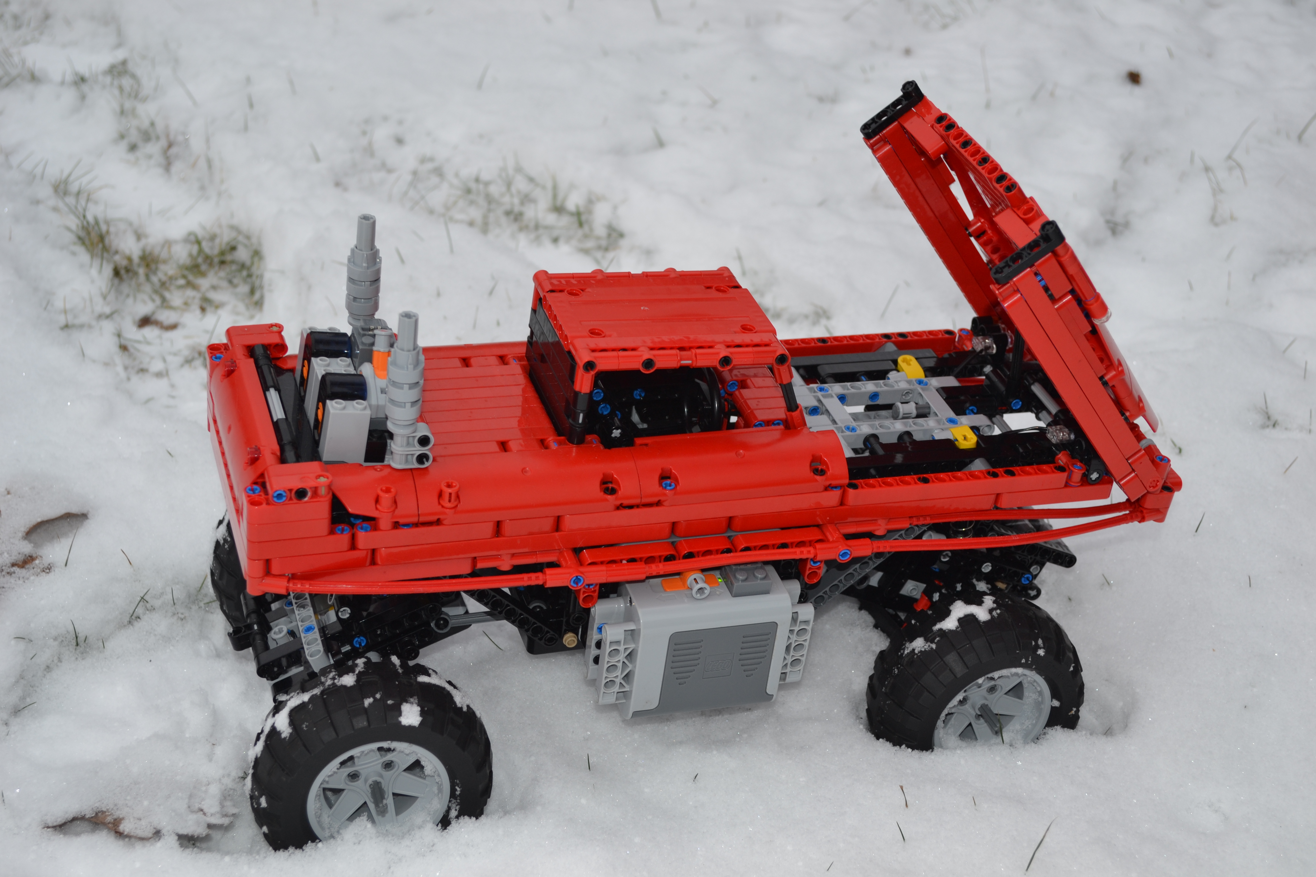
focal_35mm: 52
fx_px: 1919
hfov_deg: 37.9
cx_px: 658
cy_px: 438
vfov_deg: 25.8
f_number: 5
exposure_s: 1/200
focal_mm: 35
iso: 140
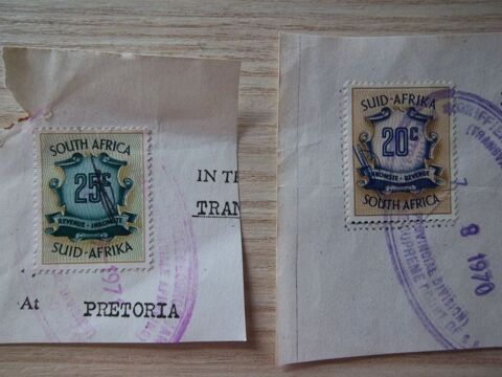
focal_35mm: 28
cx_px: 251
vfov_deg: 49.7
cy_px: 188
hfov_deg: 63.4
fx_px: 406
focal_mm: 5.05
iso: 160
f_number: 3.5
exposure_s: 1/15
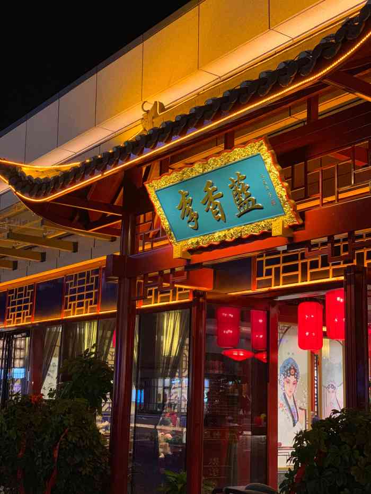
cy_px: 247
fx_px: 743
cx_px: 186
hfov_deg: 28.0
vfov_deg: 36.8
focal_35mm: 52
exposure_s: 1/50
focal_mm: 6
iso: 320
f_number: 2.4
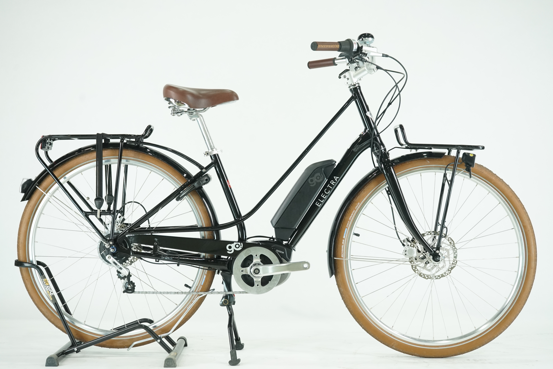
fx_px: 891
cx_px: 276
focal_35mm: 58
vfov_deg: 23.4
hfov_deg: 34.5
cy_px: 184
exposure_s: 1/200
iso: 2500
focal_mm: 58
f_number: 6.3
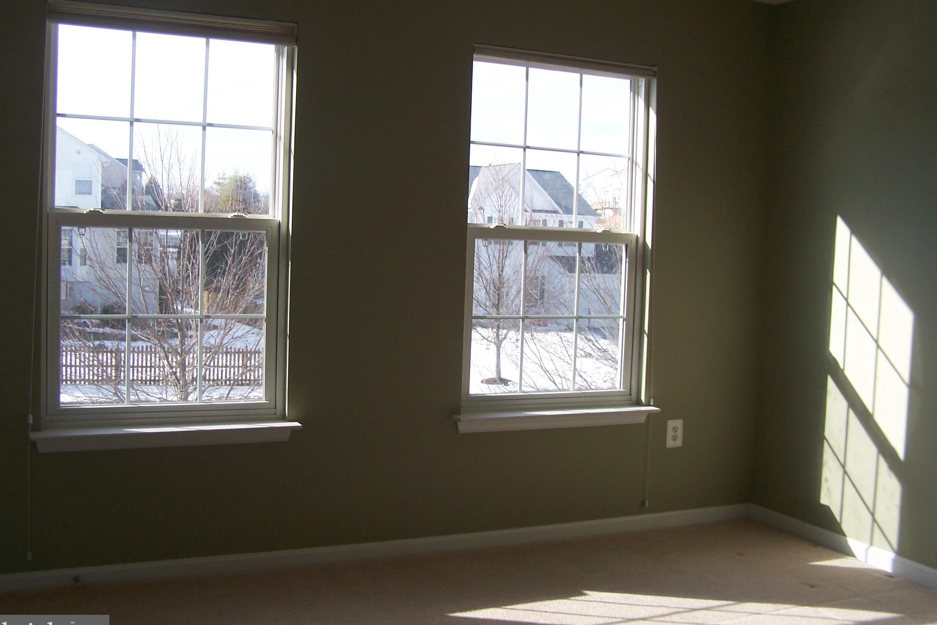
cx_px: 468
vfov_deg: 33.4
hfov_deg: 48.5
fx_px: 1041
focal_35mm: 40
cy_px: 297
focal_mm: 6.3
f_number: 2.8
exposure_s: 1/400
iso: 80
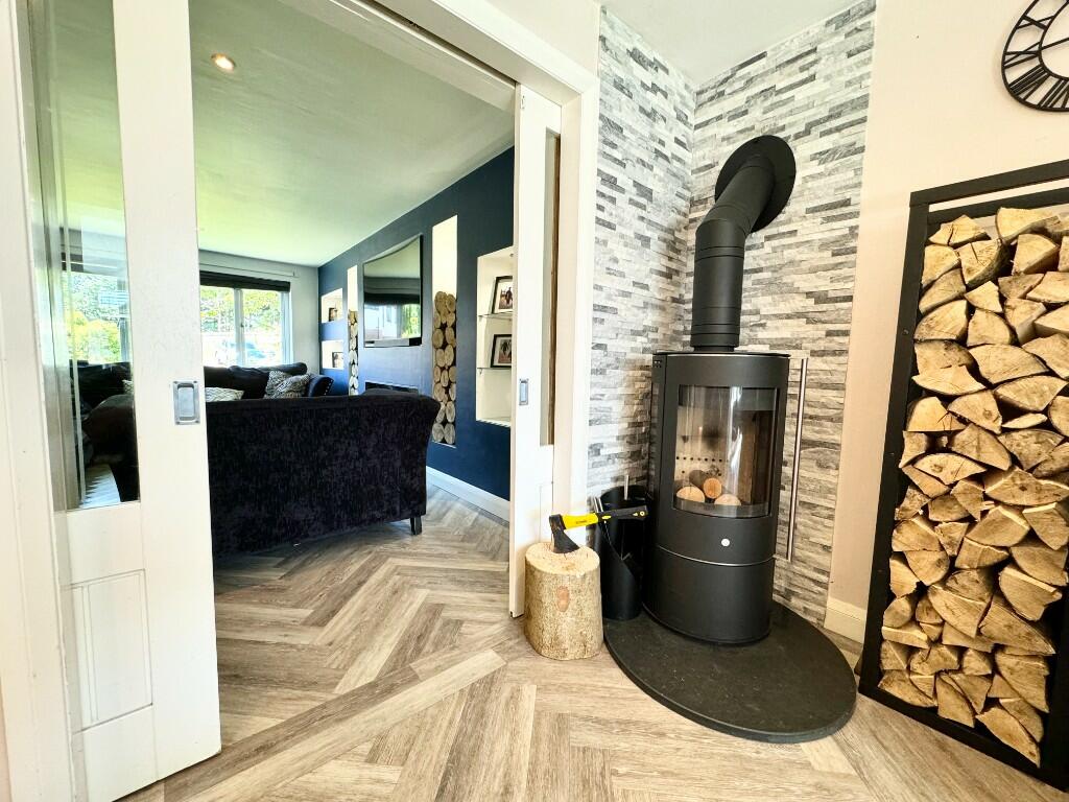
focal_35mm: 14
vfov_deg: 85.7
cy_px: 401
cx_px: 534
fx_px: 432
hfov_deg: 102.1
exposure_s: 1/100
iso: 200
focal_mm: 2.22
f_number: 2.2
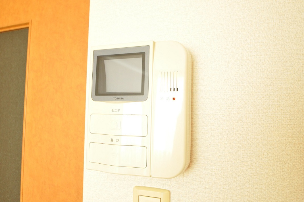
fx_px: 240
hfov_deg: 64.6
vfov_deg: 45.6
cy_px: 101
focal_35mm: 28
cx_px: 152
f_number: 4.5
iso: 2000
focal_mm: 19
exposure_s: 1/200
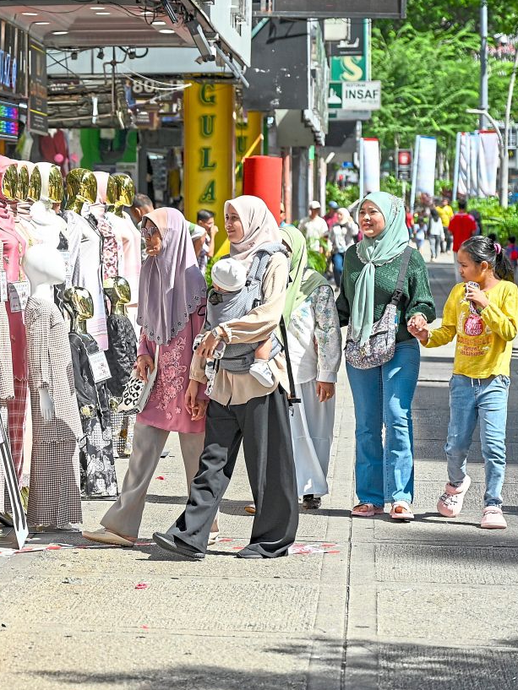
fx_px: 2473
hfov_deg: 11.8
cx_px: -2
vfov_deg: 15.9
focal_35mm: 124
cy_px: 345
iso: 200
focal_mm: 85
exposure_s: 1/1000
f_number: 4.5
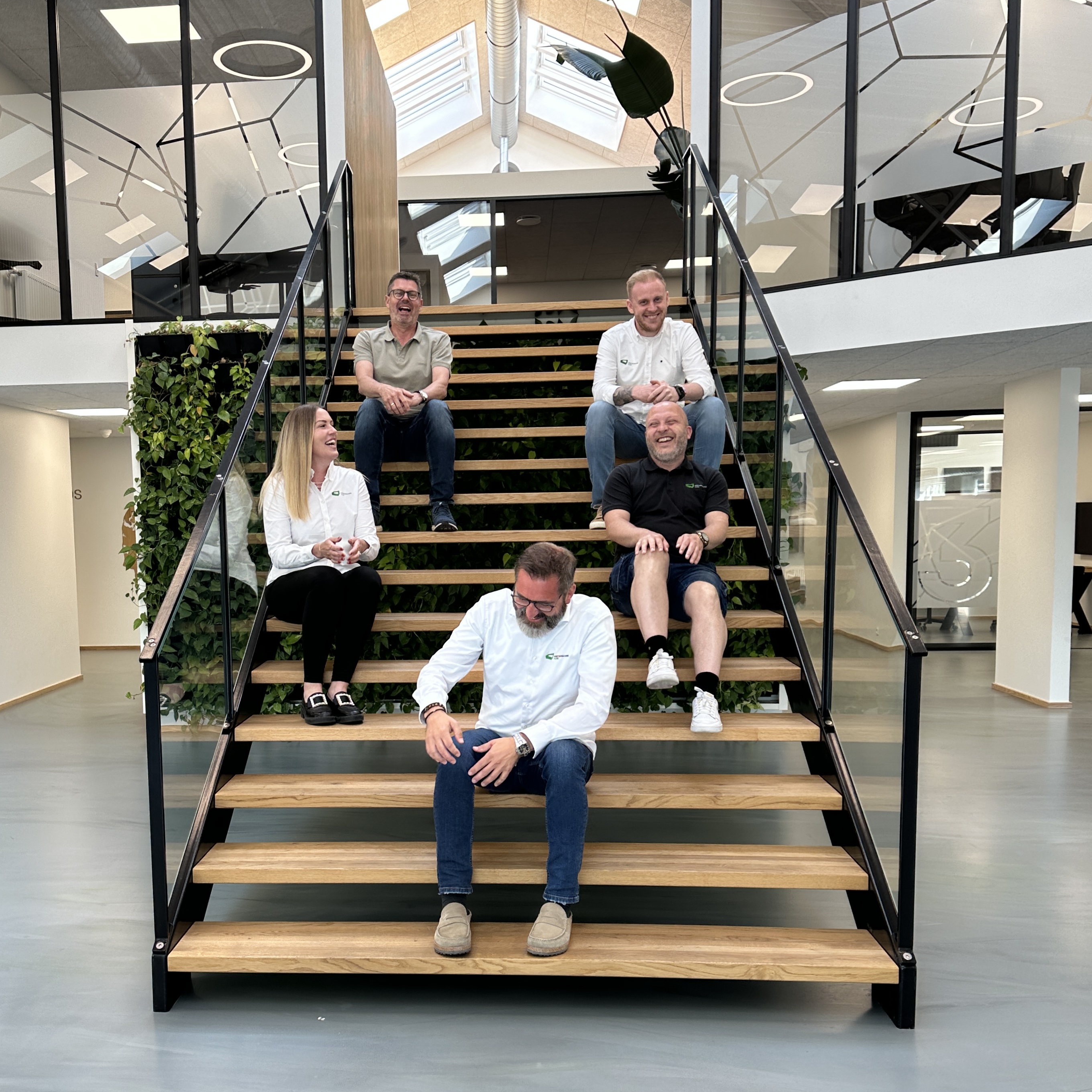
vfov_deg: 55.3
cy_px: 636
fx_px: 1035
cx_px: 546
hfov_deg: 55.6
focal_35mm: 29
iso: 80
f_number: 1.78
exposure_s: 1/125
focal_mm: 6.86
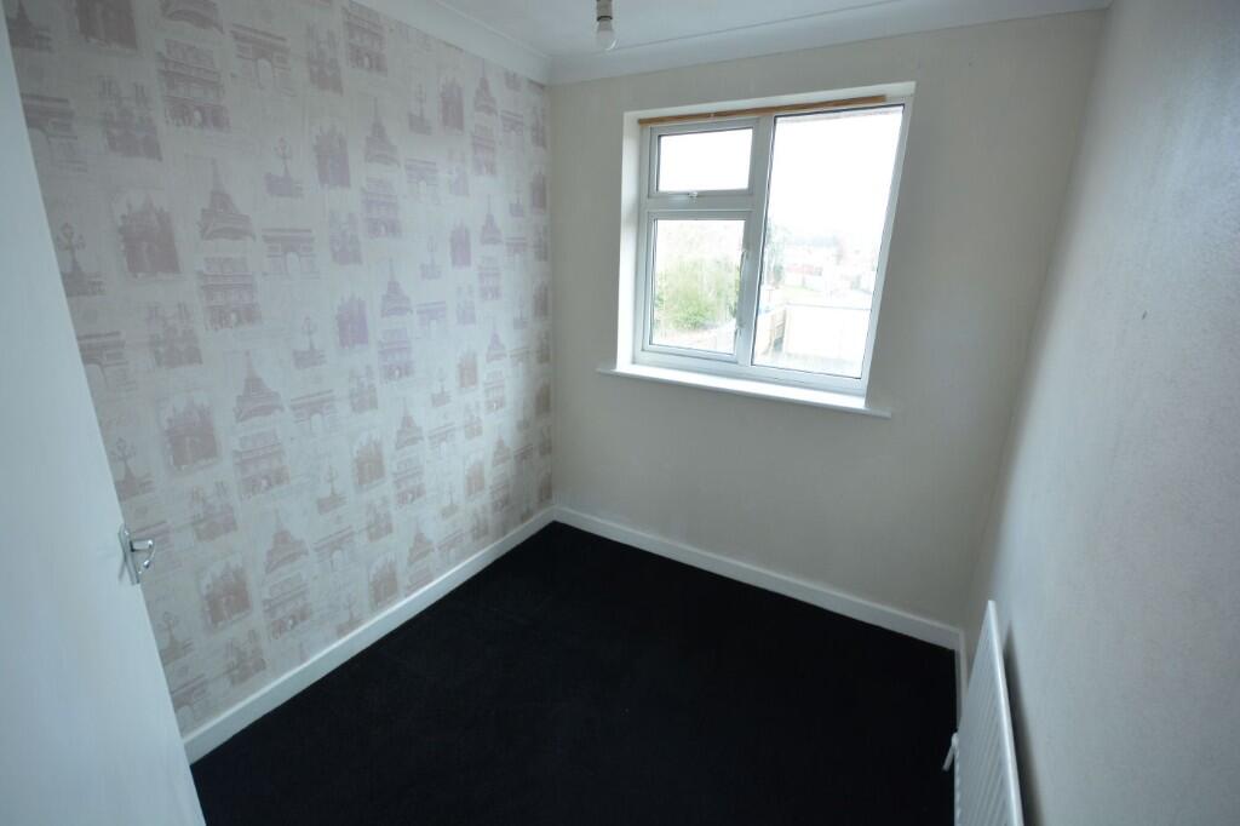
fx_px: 516
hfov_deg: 100.4
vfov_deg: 77.3
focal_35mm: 15
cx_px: 620
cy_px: 413
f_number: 8
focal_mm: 10
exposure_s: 1/25
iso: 400
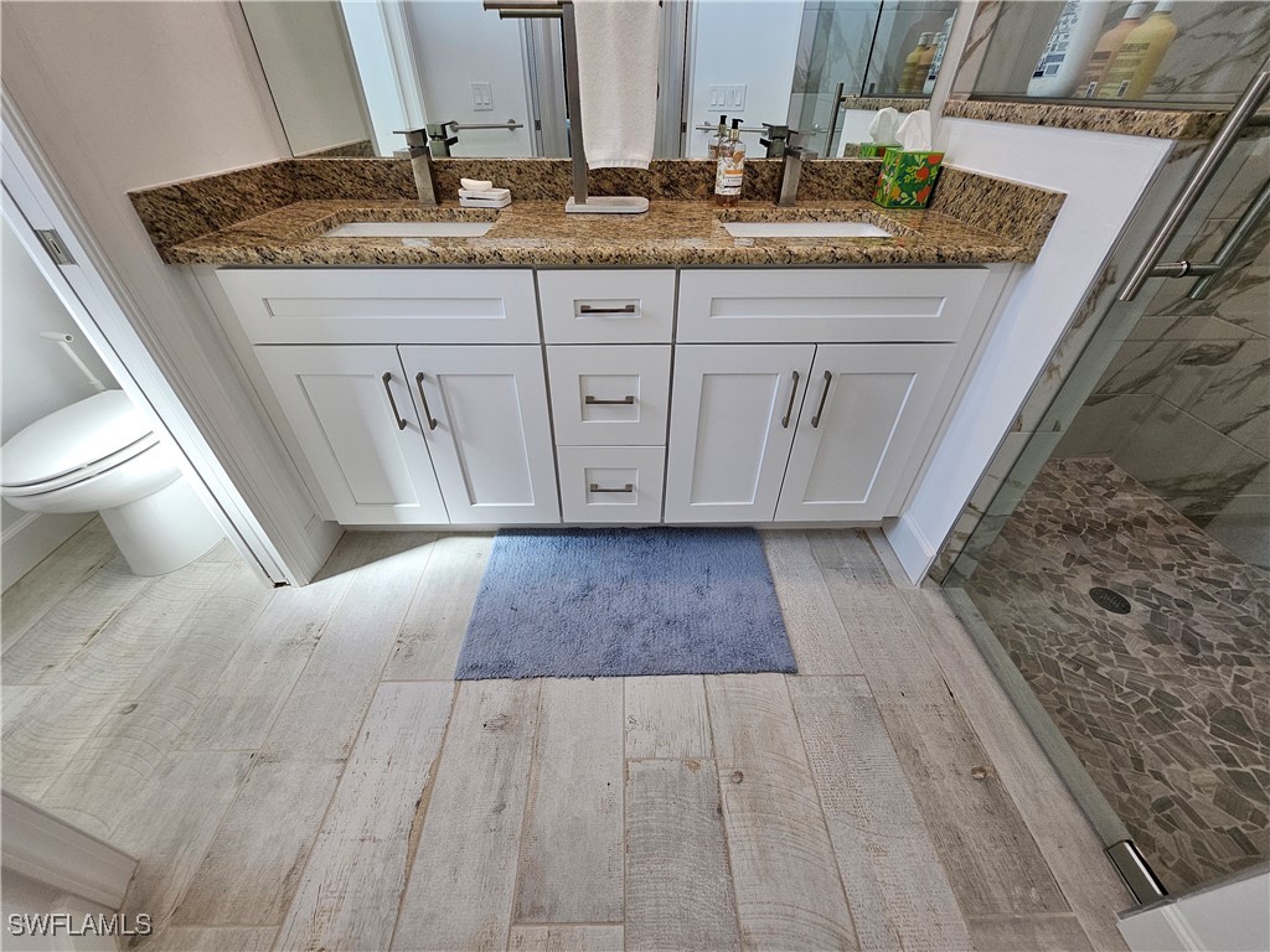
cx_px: 635
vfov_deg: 89.9
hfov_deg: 106.2
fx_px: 477
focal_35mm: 13
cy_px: 476
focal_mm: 1.74
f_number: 2.2
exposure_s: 1/60
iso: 40
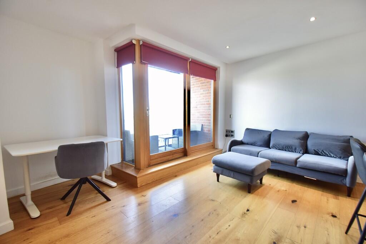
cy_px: 122
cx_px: 183
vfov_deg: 77.3
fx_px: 153
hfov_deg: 100.4
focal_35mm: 15
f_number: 3.5
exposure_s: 1/40
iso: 400
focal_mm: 10
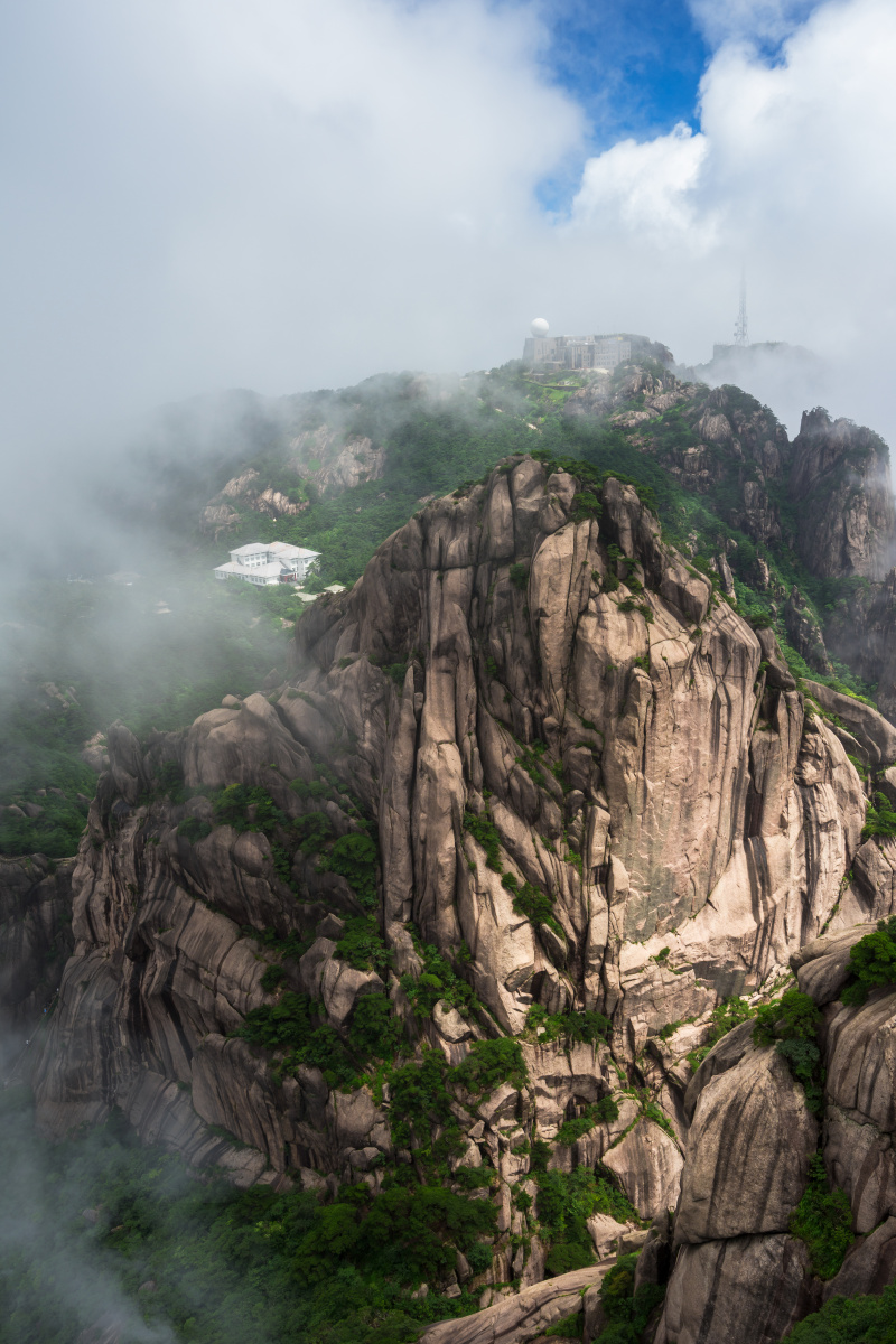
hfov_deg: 37.9
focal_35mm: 35
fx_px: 1307
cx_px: 448
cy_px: 672
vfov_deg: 54.4
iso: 100
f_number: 13
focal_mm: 35
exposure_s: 1/200
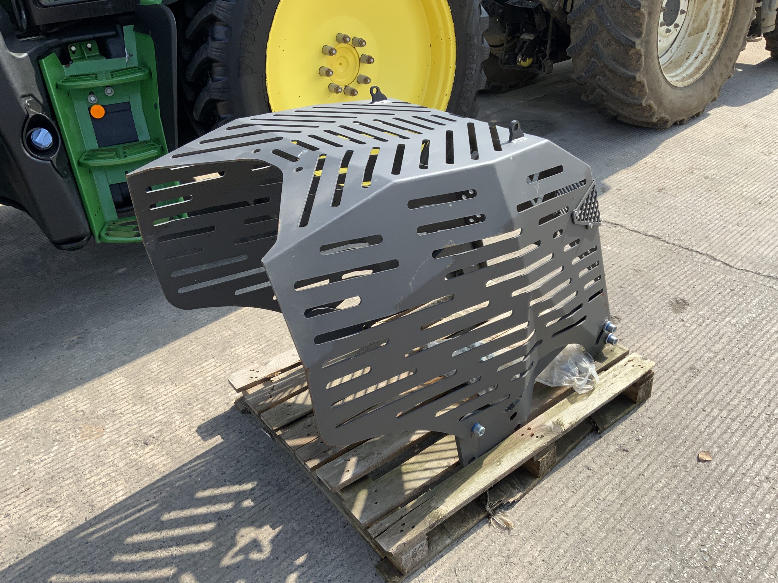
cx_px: 389
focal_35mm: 29
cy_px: 292
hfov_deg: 61.7
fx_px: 652
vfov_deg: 48.2
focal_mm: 3
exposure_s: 1/962
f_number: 1.8
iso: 16
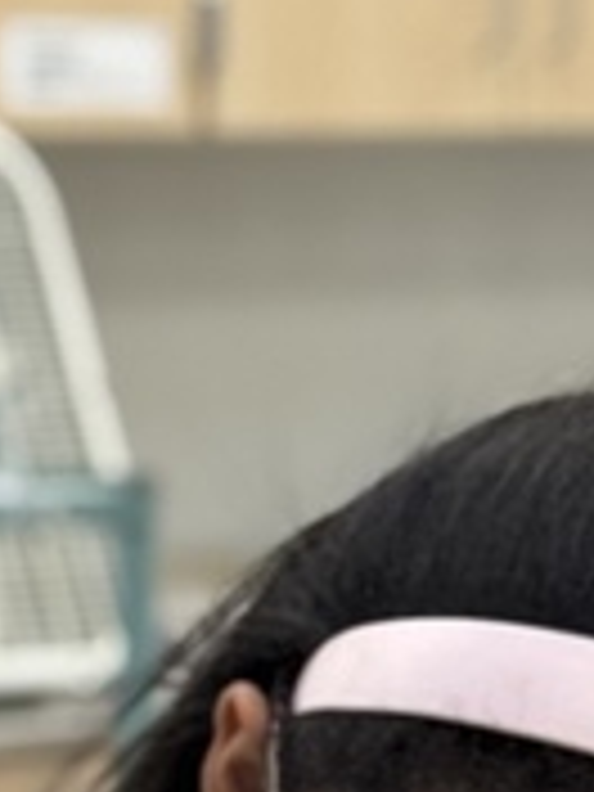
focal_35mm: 280
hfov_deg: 5.2
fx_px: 6406
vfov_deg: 6.9
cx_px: -405
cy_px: 1328
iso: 200
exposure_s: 1/60
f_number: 1.78
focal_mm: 6.76
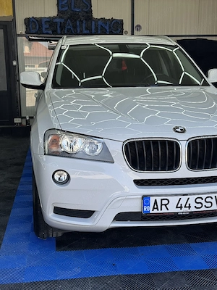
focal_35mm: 48
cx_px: 108
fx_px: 401
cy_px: 145
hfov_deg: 30.3
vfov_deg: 39.7
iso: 64
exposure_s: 1/1000
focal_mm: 6.76
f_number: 1.78
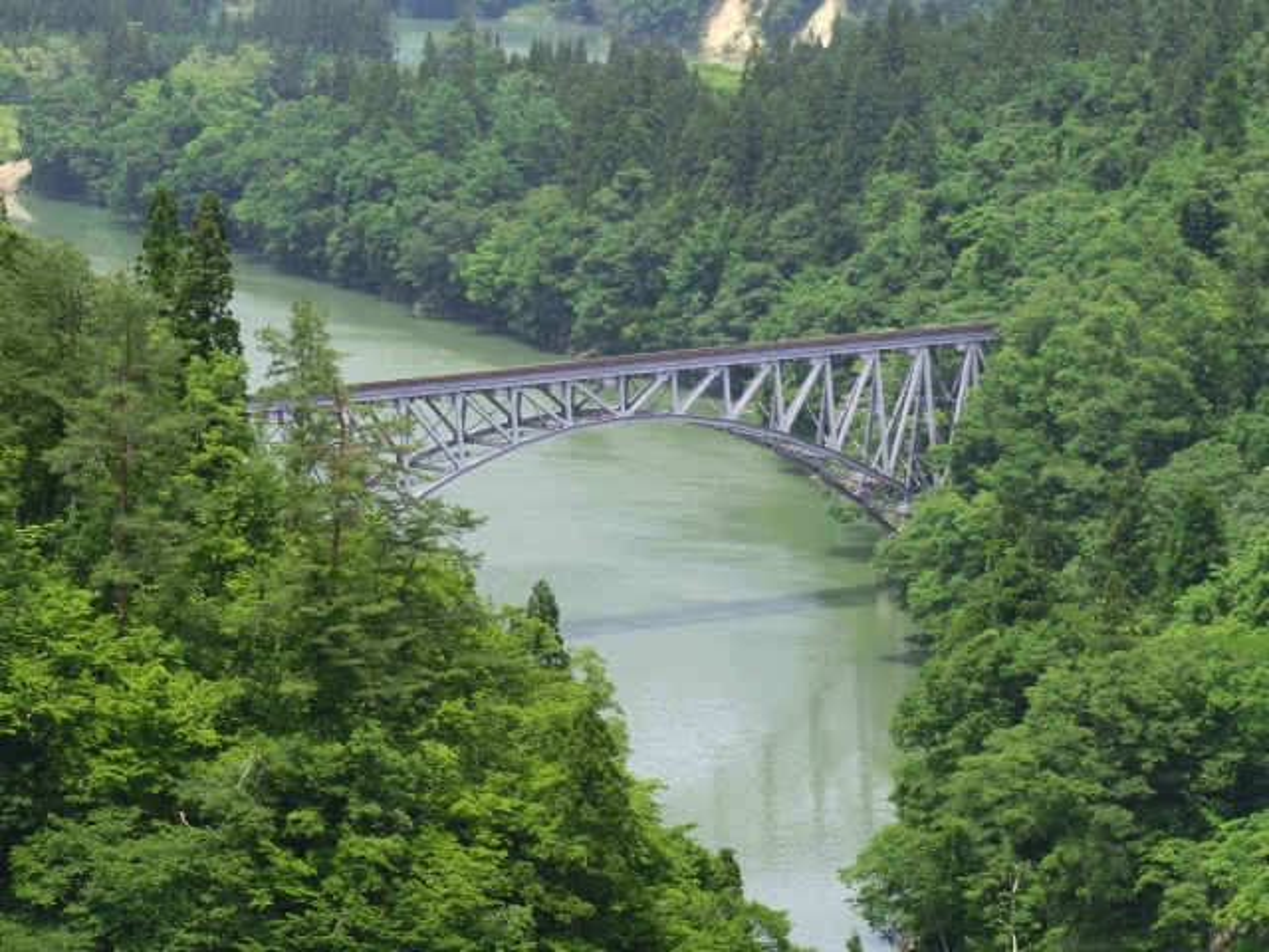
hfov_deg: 10.4
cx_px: 634
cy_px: 476
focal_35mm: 191
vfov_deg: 7.8
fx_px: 7002
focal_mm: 34
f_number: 5.9
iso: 80
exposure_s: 1/250
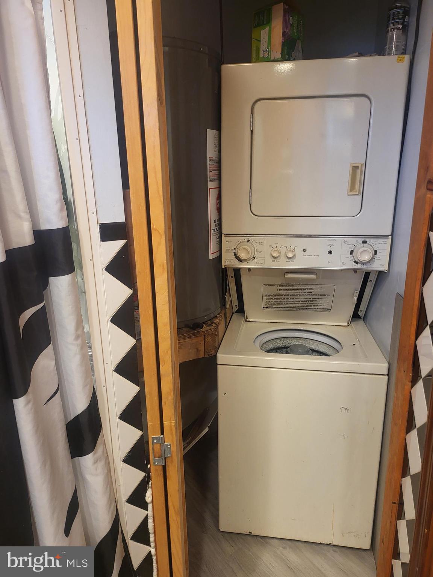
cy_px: 288
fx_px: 400
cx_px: 216
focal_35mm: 24
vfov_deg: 71.6
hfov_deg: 56.8
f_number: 1.8
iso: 200
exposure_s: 1/40
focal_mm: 5
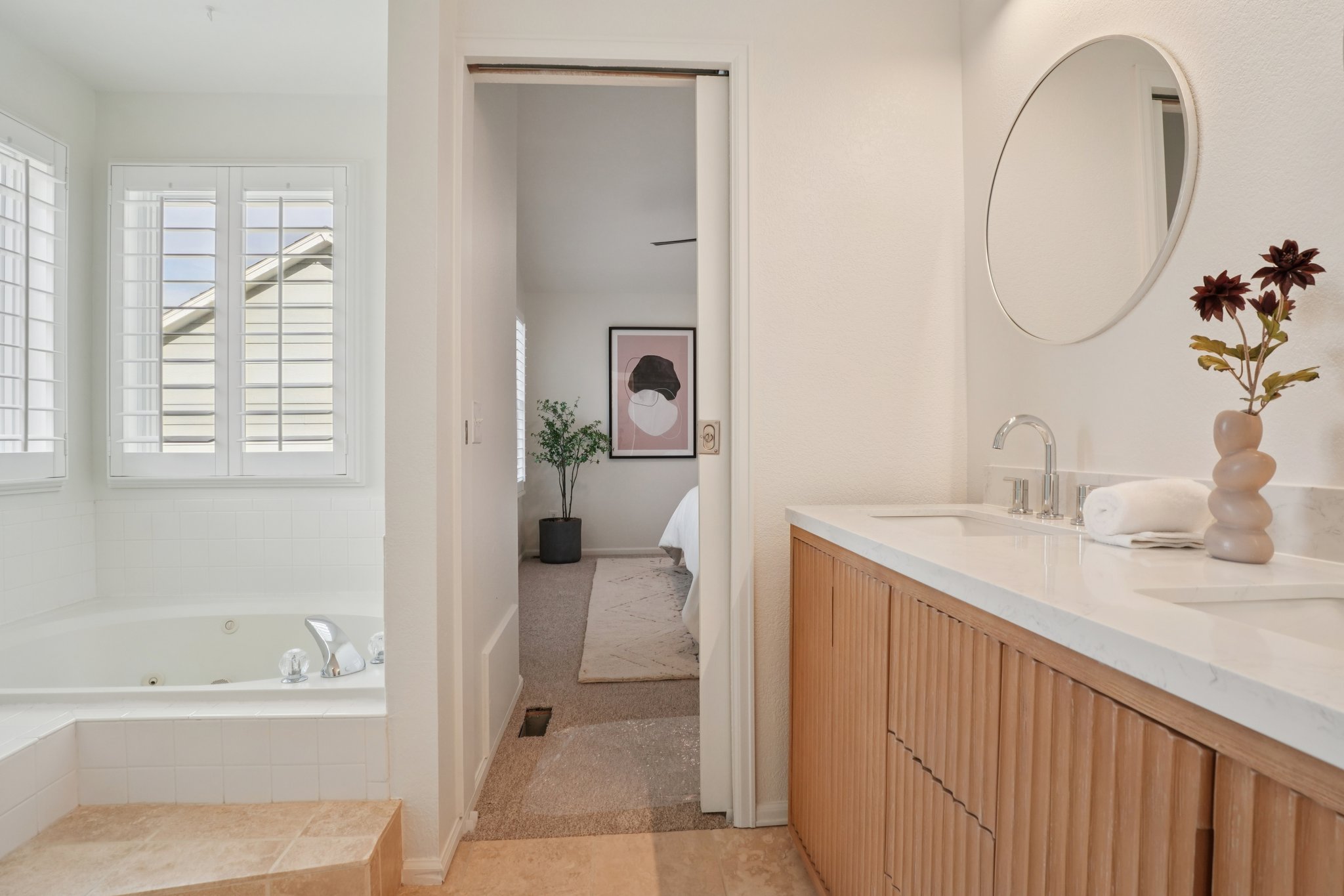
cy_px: 448
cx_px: 672
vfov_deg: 72.0
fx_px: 616
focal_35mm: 16
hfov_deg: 95.0
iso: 160
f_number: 8
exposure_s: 1/30
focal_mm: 11
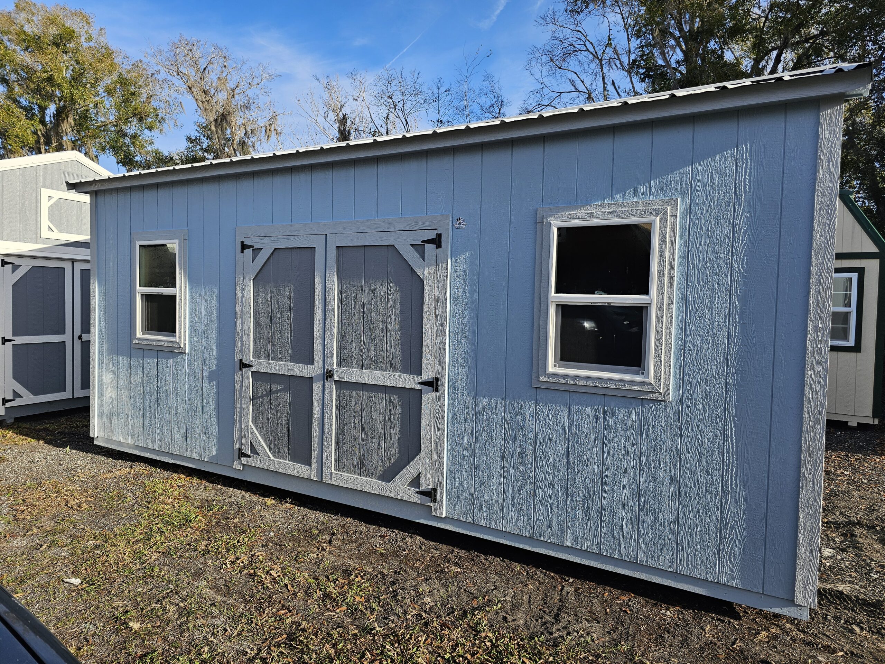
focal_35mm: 23
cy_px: 332
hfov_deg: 73.9
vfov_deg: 58.9
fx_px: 588
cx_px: 442
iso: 16
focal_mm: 6.3
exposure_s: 1/532
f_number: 1.7
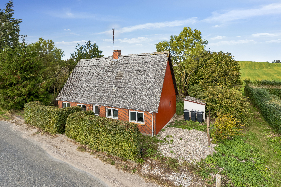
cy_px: 94
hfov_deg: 92.4
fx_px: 135
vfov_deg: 69.7
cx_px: 140
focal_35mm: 17
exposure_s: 1/1000
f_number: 4
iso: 200
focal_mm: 11.5
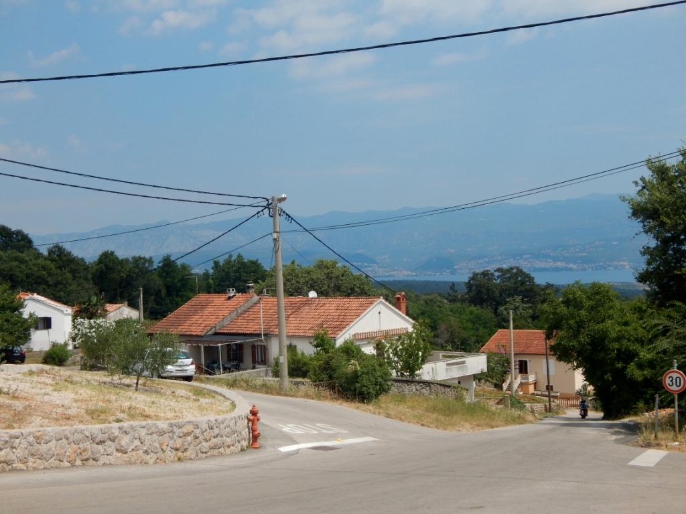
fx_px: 951
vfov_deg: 30.3
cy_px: 257
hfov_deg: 39.7
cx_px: 343
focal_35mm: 48
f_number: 7.4
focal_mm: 8.6
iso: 125
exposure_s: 1/500
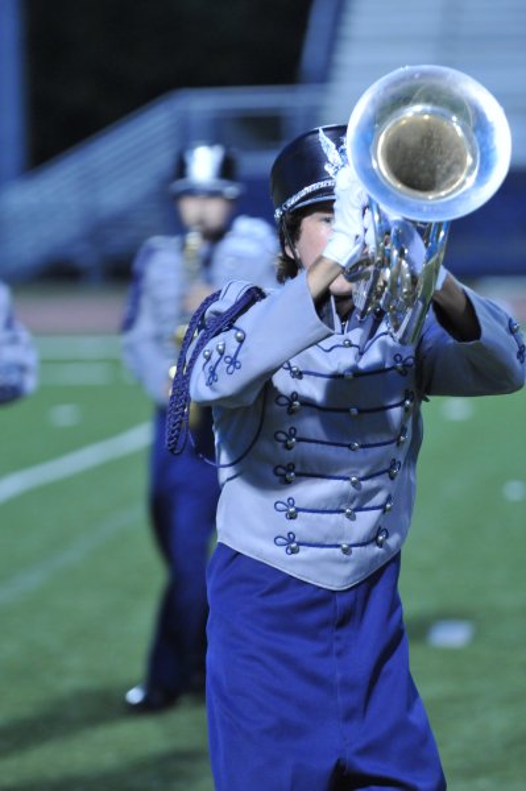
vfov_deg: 9.8
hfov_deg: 6.5
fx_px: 4610
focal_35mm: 210
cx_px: 263
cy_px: 396
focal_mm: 140
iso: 1600
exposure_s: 1/160
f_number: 2.8
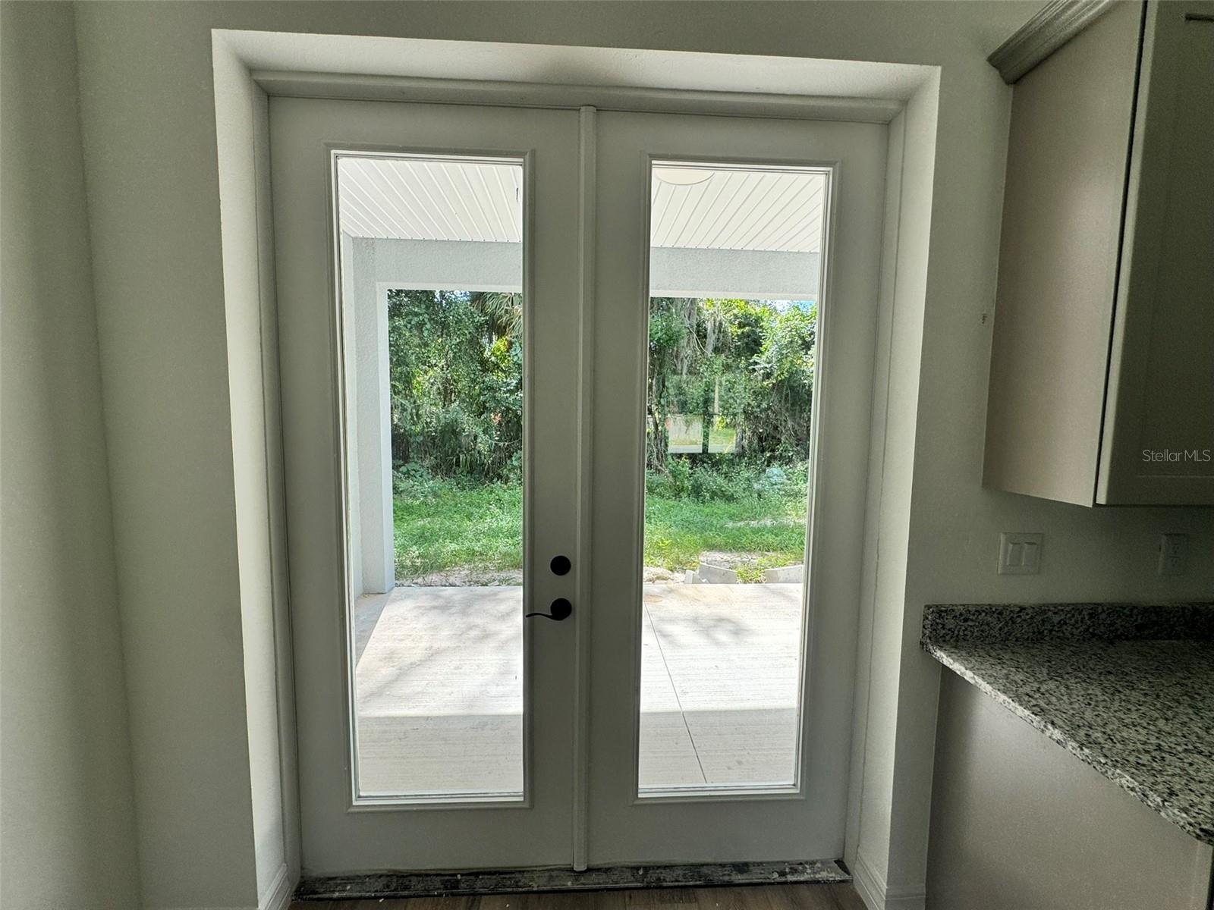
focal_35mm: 14
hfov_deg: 102.1
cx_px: 607
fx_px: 491
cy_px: 455
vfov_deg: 85.7
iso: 40
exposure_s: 1/304
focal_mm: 2.22
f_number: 2.2
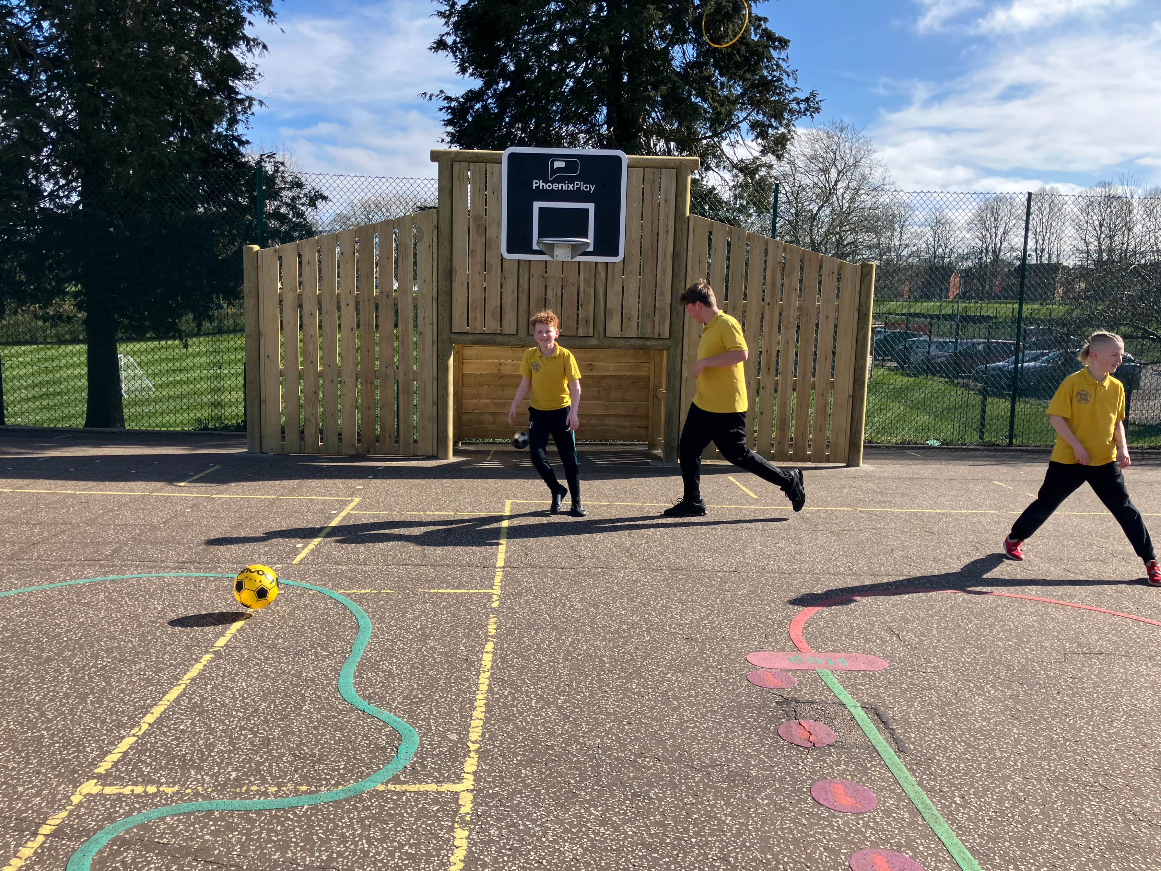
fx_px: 939
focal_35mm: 28
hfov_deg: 63.4
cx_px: 580
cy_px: 436
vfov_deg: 49.7
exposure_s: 1/1279
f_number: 1.8
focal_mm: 3.99
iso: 32
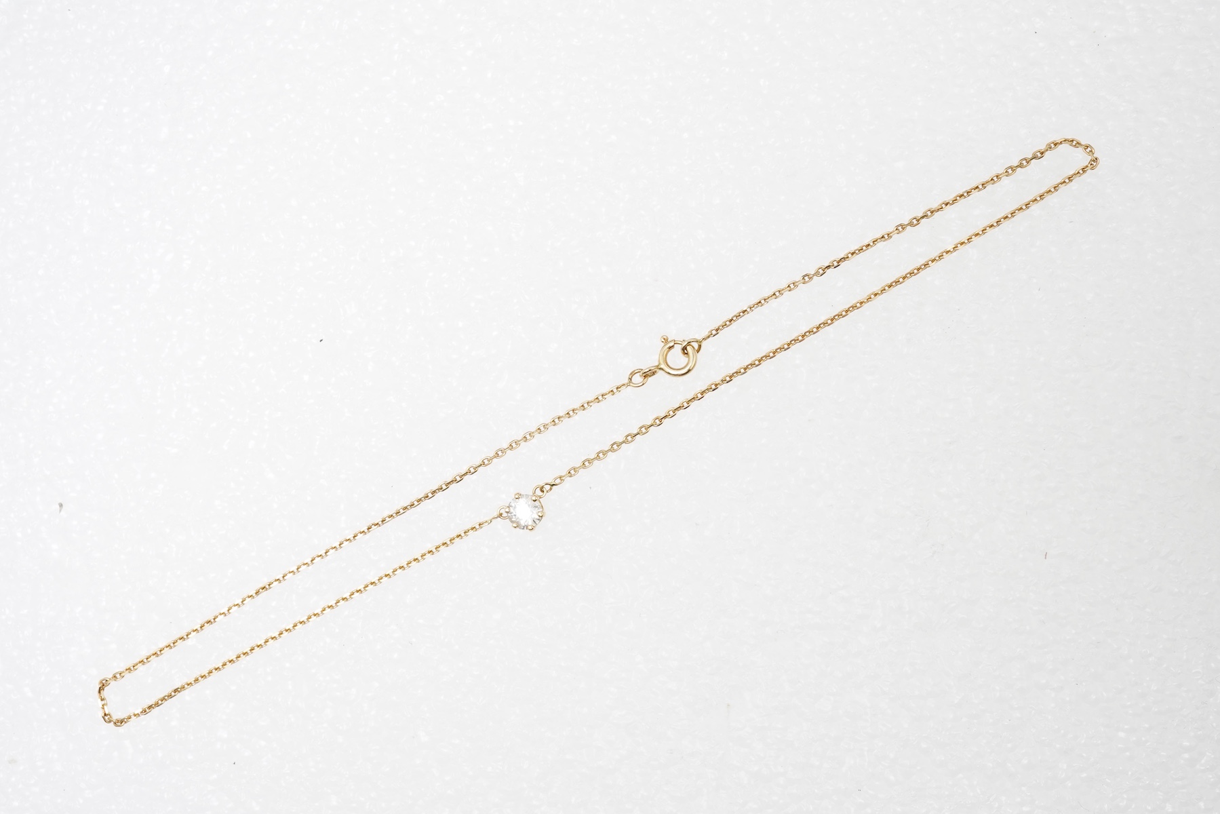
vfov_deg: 29.9
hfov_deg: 43.6
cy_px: 407
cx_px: 610
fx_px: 1525
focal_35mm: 45
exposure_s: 1/125
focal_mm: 30
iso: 640
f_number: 20
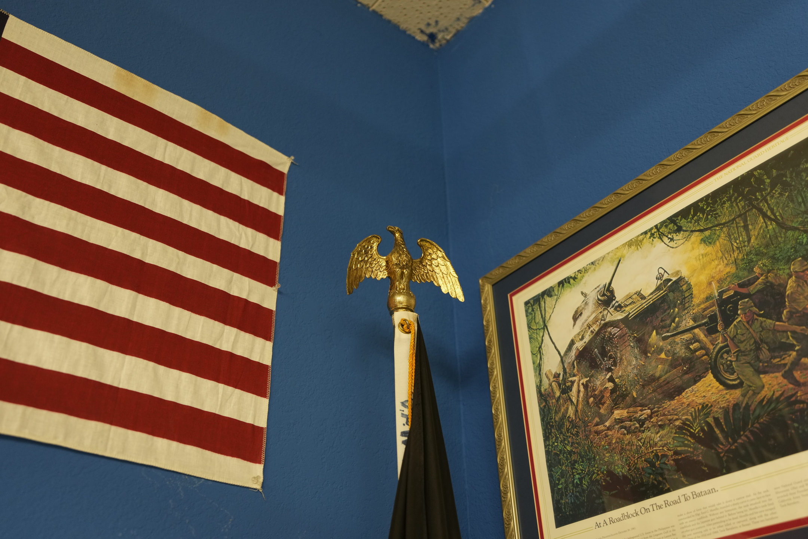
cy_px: 270
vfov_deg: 37.9
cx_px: 404
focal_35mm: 35
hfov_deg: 54.4
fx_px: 785
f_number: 2.8
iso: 800
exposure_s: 1/40
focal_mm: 35
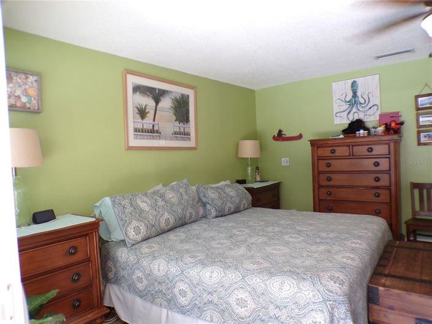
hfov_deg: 71.6
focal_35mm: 24
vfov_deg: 56.8
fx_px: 299
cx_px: 216
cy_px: 162
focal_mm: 4.3
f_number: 3
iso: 100
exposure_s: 1/34
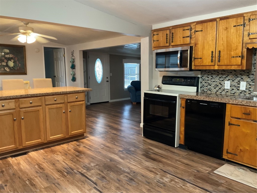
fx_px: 215
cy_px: 96
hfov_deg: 61.7
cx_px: 128
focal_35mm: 29
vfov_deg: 48.2
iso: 200
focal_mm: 3
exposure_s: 1/40
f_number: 1.8
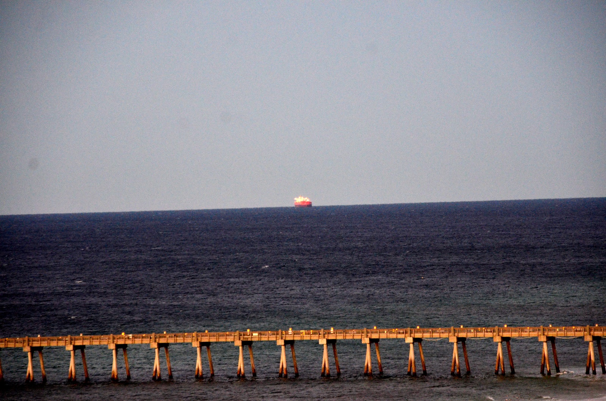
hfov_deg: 8.1
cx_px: 303
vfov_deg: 5.4
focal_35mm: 255
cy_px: 200
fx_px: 4283
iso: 2000
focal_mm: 170
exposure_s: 1/80
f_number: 6
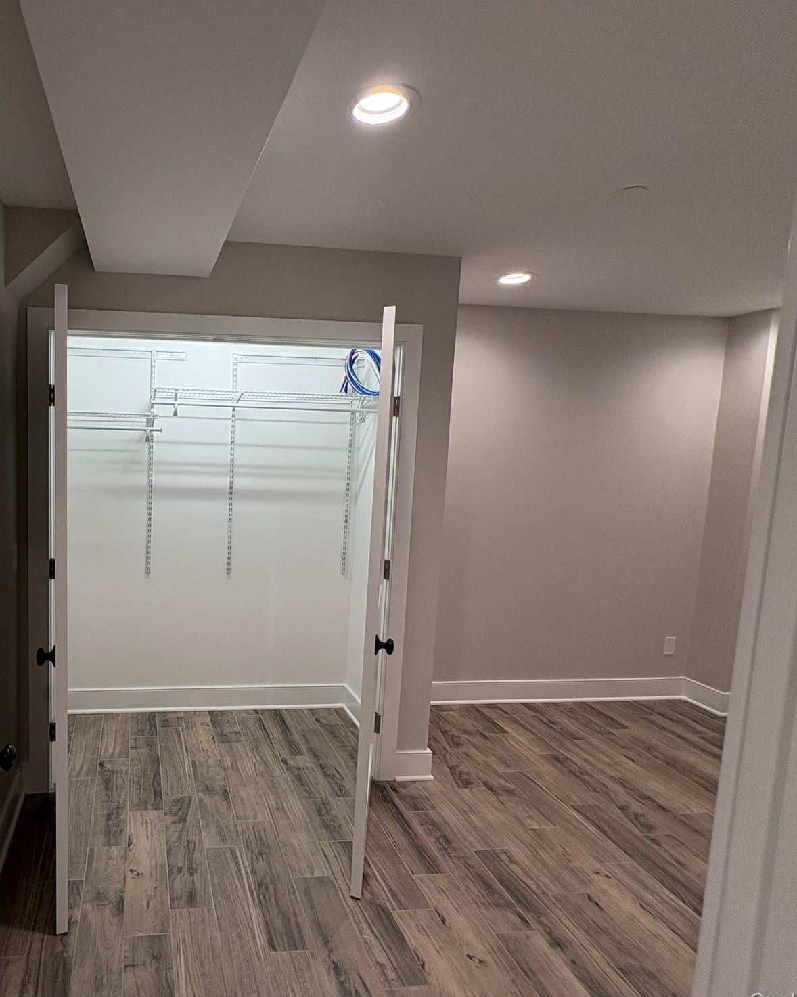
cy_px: 497
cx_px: 194
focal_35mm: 19
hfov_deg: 66.2
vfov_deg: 83.3
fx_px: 560
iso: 80
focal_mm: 2.22
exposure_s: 1/120
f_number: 2.2
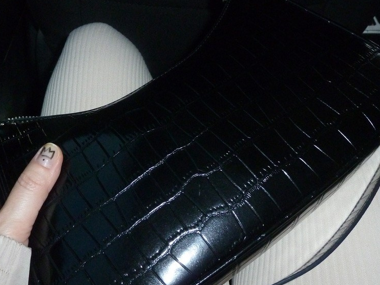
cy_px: 118
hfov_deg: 46.7
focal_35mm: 40
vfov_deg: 35.9
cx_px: 166
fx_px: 439
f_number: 3.4
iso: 400
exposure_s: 1/30
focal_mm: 4.7
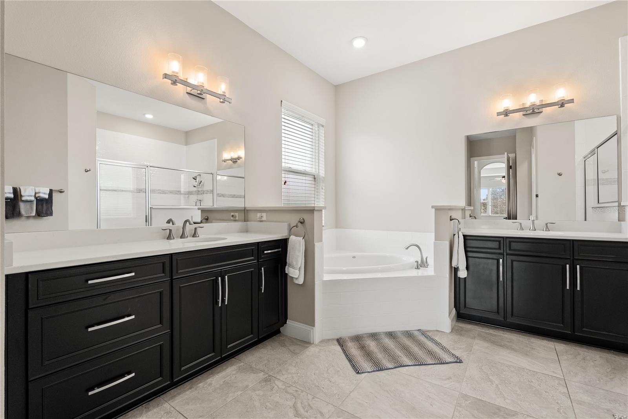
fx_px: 288
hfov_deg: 95.0
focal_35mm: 16
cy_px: 210
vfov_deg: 72.1
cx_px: 314
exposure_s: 1/40
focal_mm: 16.5
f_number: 7.1
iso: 1600
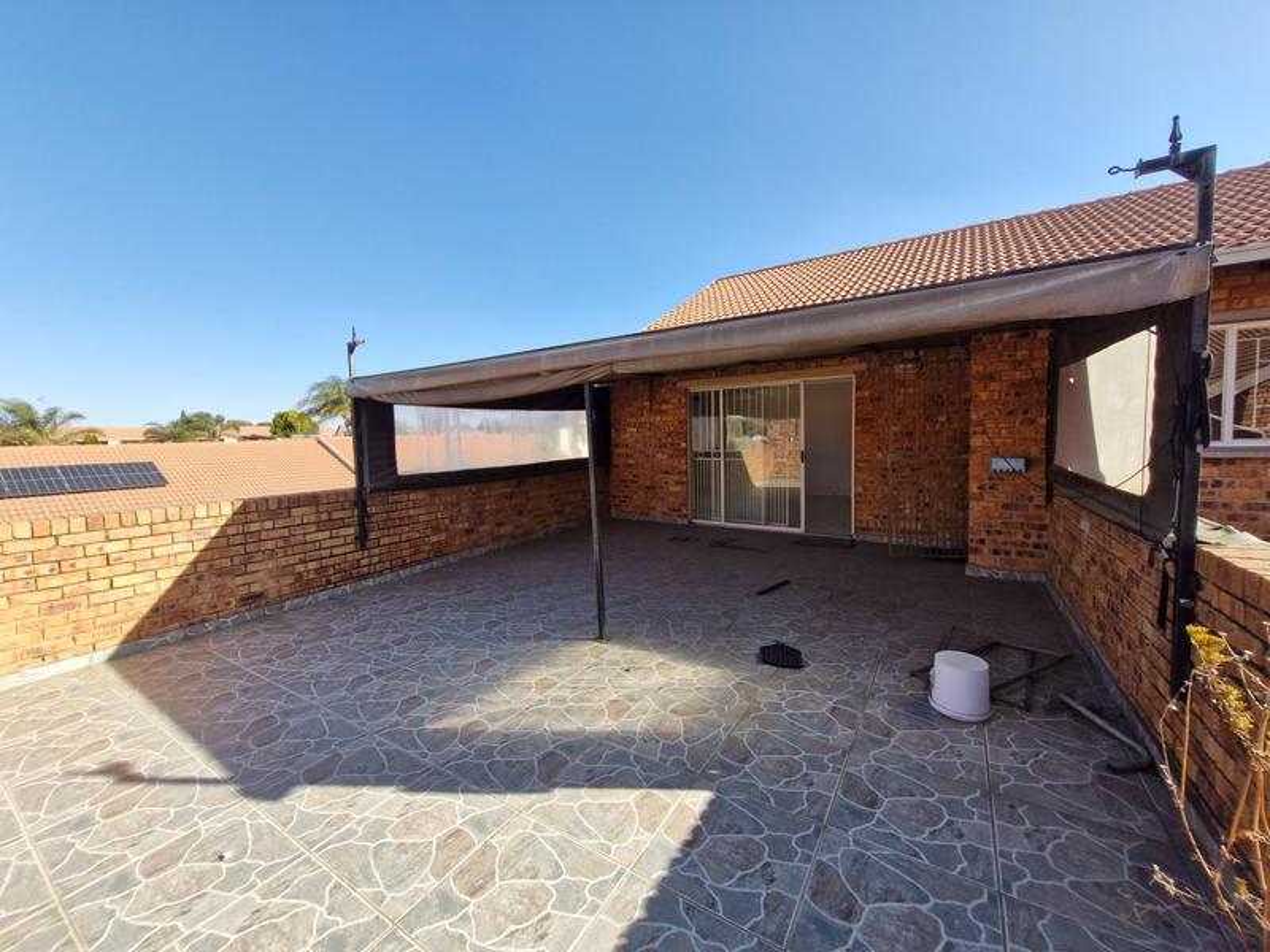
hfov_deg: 106.2
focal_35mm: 13
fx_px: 477
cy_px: 476
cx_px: 635
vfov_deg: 89.9
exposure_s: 1/630
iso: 50
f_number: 2.2
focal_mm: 1.74
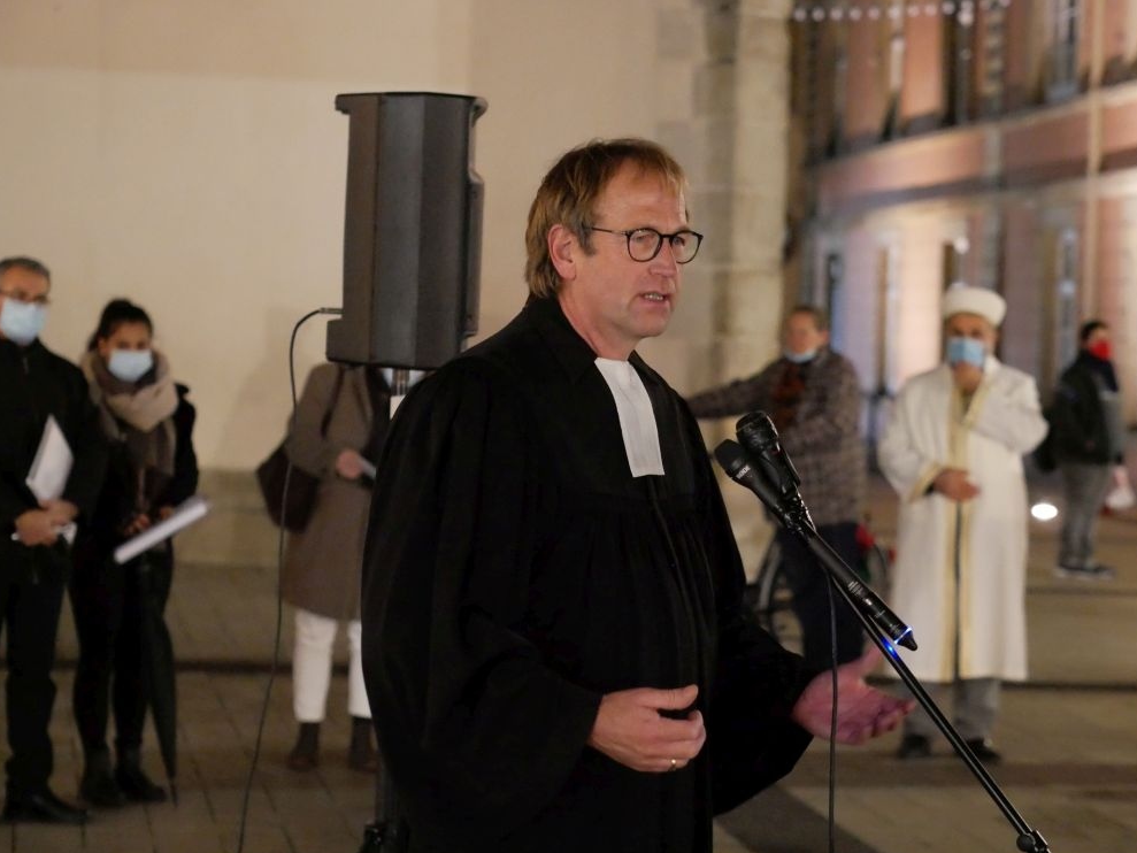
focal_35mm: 91
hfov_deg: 21.5
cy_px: 431
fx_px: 2989
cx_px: 570
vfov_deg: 16.2
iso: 6400
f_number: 2.5
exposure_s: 1/25
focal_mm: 45
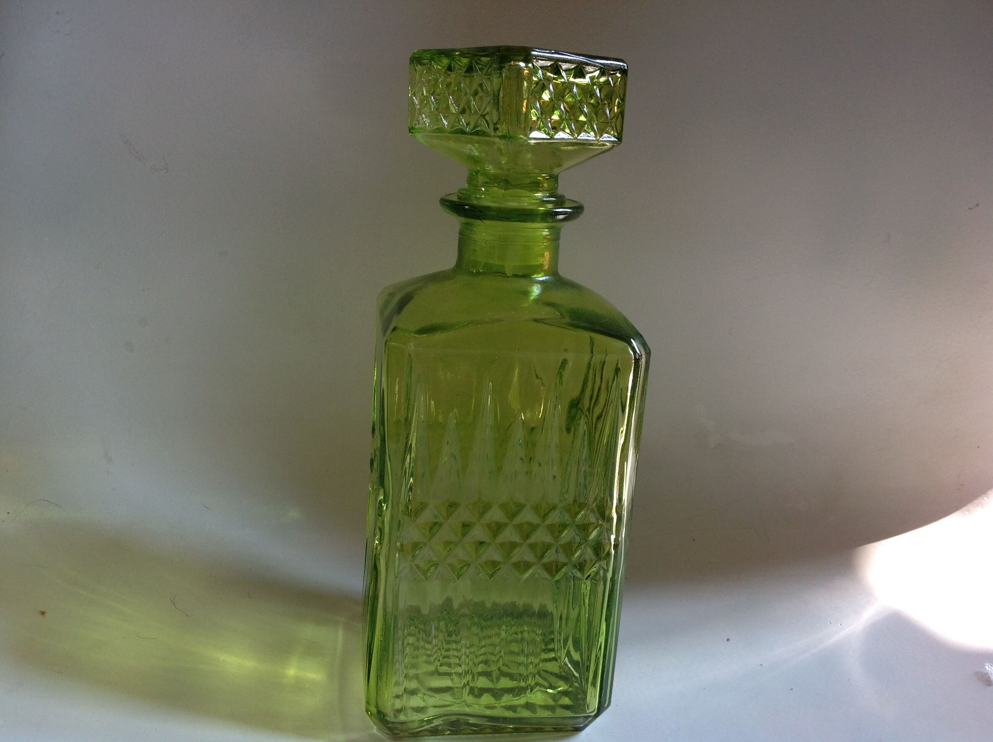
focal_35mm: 35
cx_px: 496
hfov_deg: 52.7
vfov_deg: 40.6
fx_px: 1003
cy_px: 371
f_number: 2.4
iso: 80
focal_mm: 4.28
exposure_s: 1/120
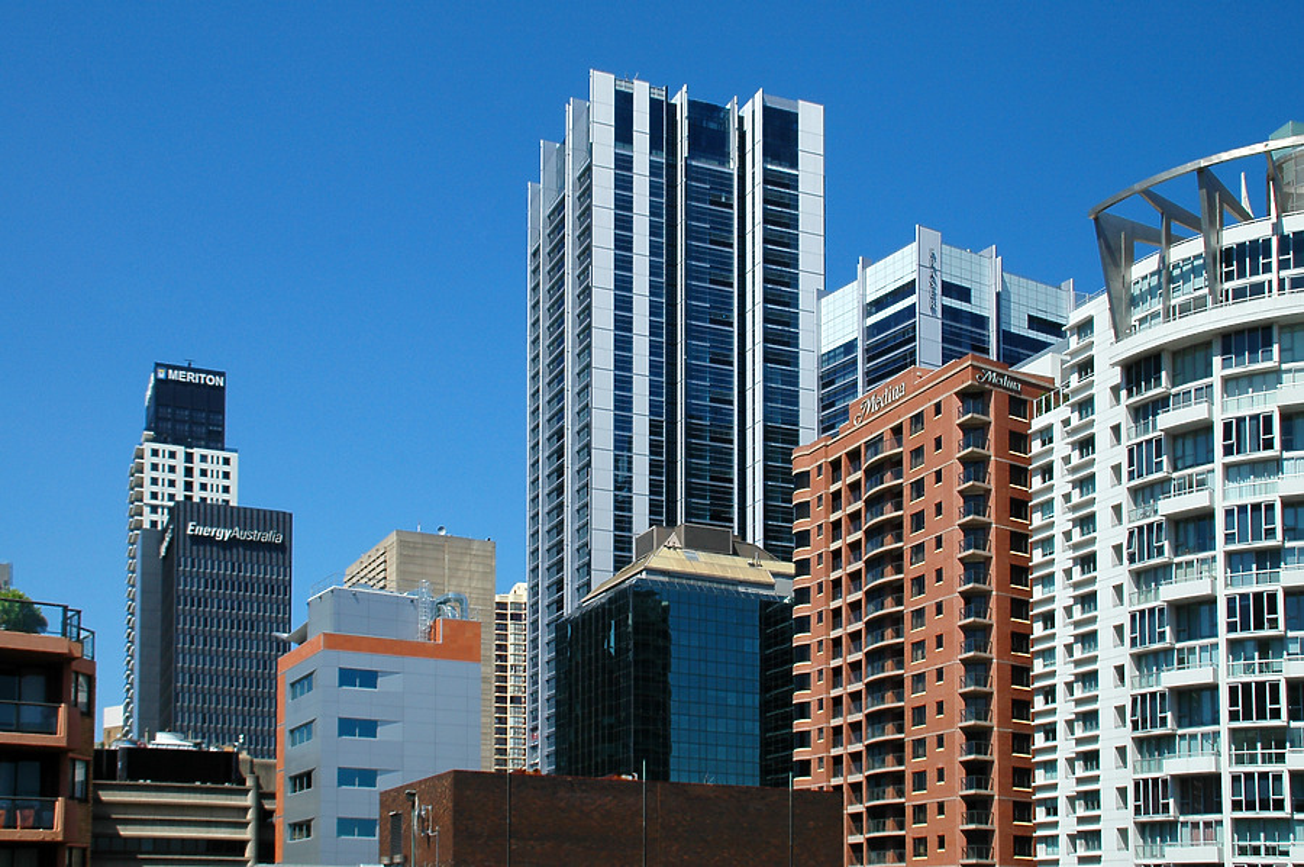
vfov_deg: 31.8
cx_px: 652
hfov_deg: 46.4
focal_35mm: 42
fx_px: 1520
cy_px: 434
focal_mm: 28
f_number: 8
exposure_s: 1/250
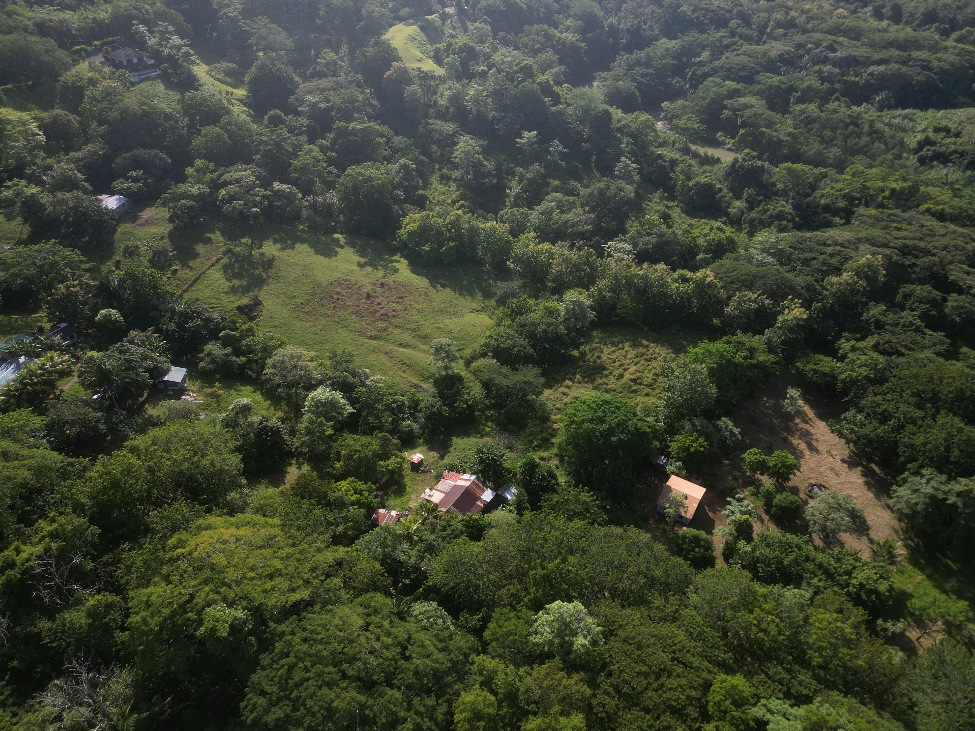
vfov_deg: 56.8
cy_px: 366
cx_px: 488
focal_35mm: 24
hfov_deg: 71.6
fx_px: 676
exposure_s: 1/1250
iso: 100
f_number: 1.7
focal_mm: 6.72
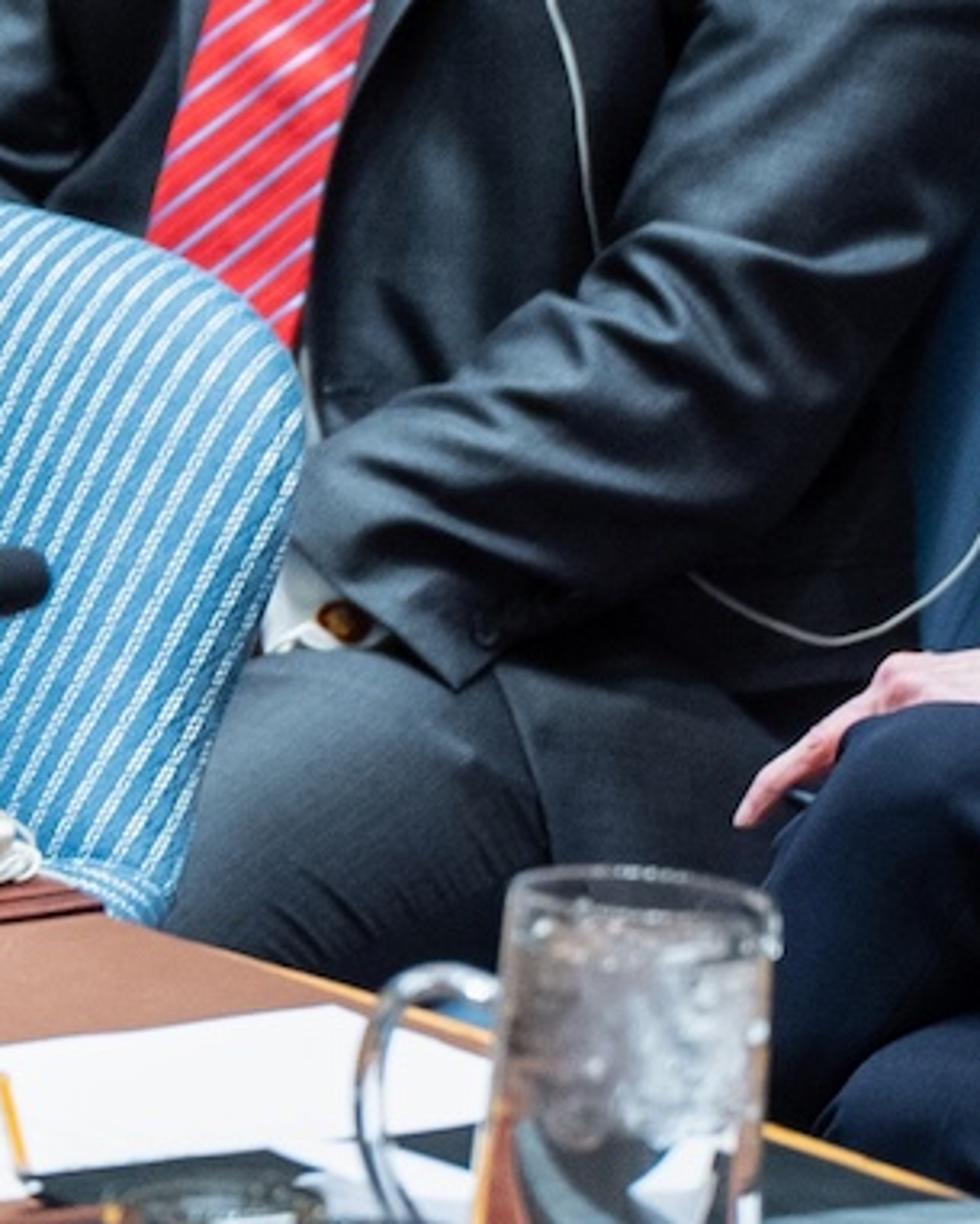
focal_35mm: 887
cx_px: -749
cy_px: 84
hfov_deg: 1.7
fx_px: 32146
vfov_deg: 2.2
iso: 1250
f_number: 2.8
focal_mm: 200
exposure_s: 1/100
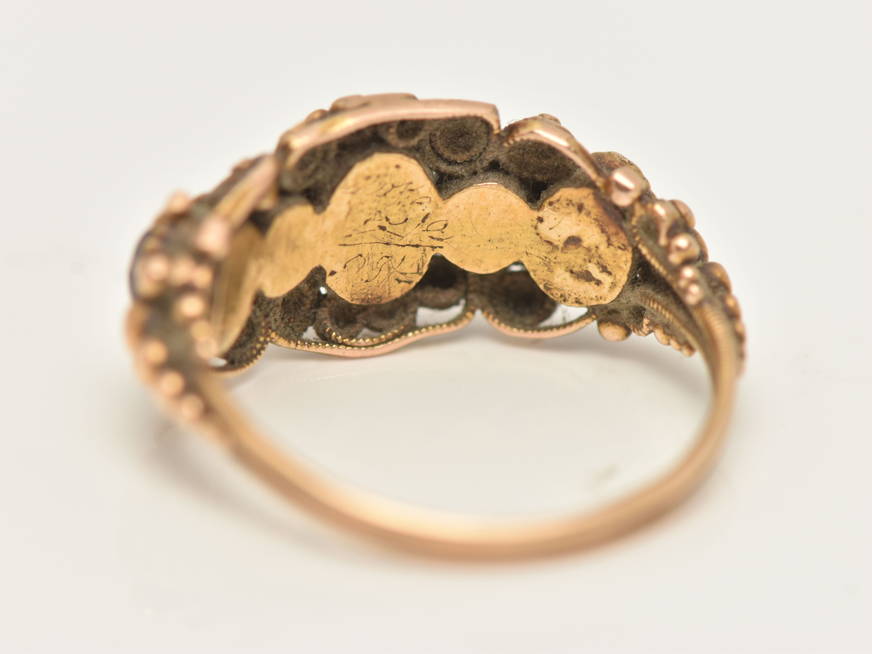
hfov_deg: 11.6
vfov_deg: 8.7
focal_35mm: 171
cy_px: 327
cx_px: 382
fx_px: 4296
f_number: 9
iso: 400
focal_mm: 105
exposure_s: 1/100
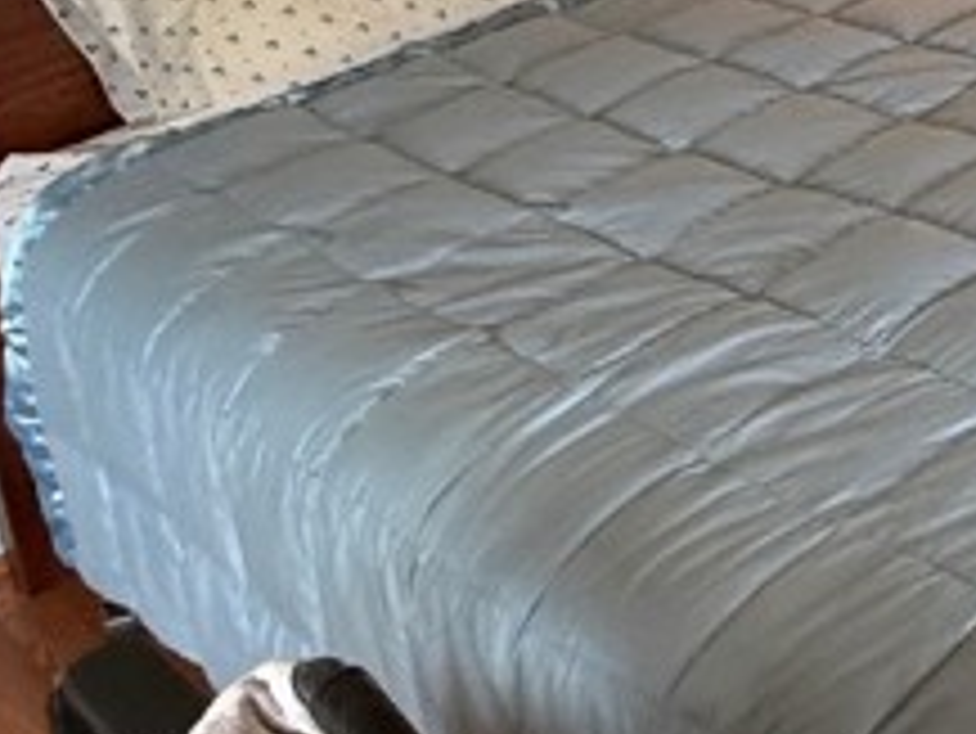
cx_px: 1304
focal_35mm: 66
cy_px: -315
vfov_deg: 19.8
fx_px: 1862
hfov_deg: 25.0
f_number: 2.2
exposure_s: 1/60
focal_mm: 2.22
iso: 320
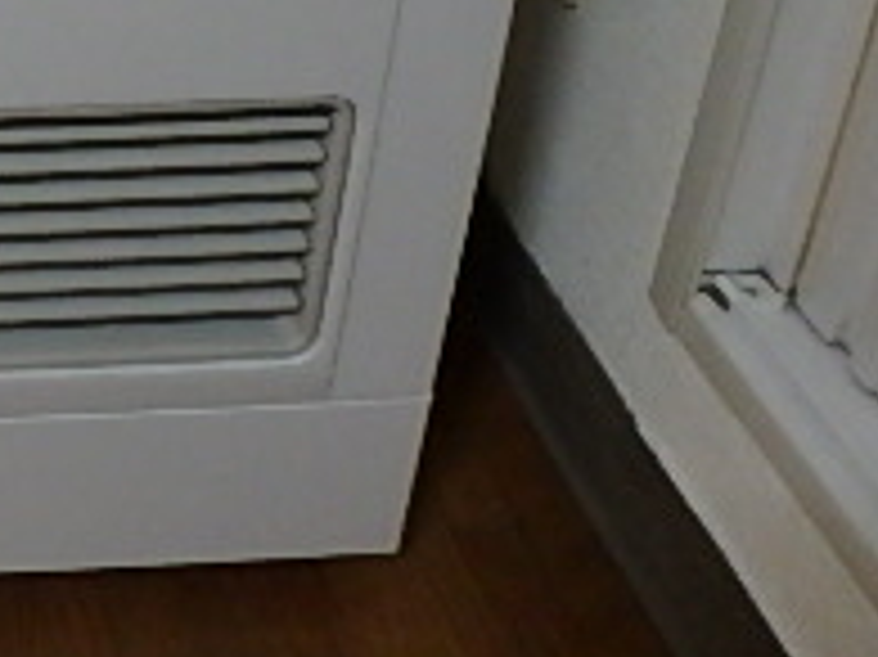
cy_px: -369
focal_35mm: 69
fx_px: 1749
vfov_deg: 18.5
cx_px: -311
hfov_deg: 24.1
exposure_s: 1/50
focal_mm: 3.7
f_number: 3.5
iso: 640
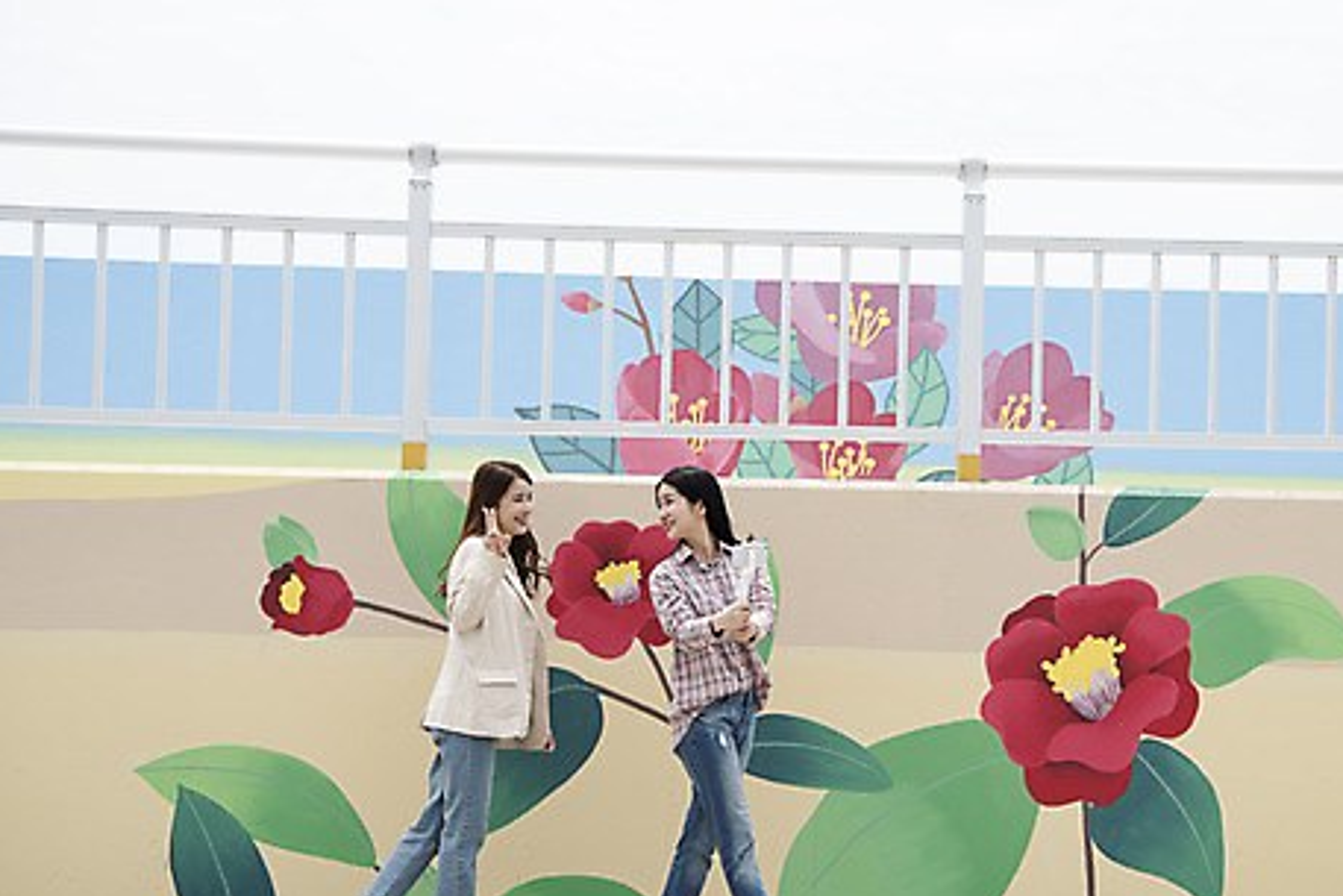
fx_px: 2351
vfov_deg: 21.6
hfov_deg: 31.8
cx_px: 785
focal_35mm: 63
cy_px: 467
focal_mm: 48
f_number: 5.6
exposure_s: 1/1600
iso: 200
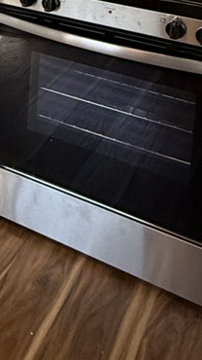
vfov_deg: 26.6
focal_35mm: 66
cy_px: -117
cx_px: -177
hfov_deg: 15.4
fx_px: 629
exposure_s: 1/120
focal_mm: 2.22
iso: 320
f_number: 2.2
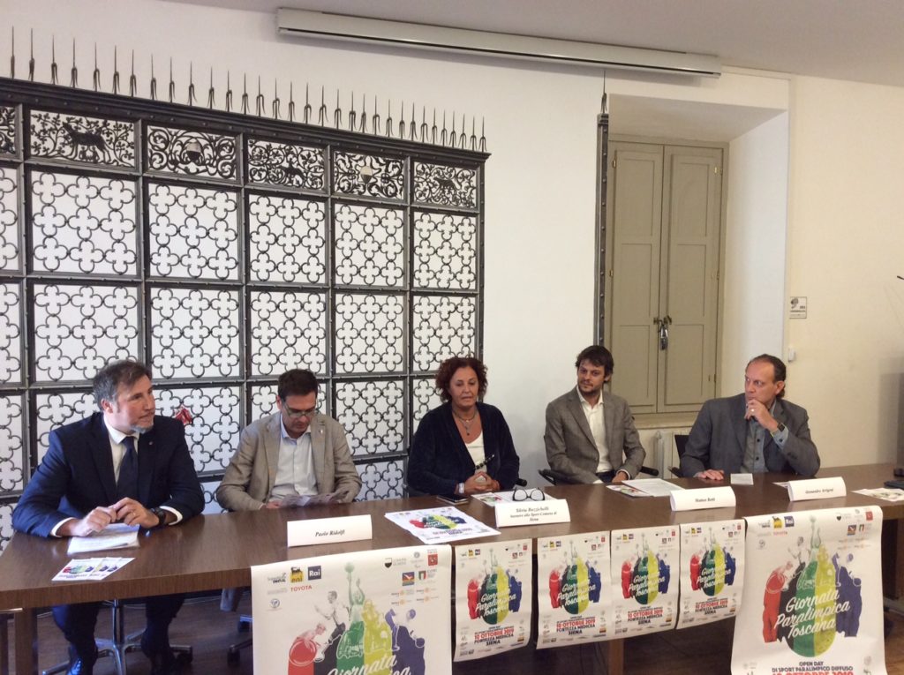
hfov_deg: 56.9
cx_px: 452
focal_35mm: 32
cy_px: 338
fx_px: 835
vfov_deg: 44.1
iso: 80
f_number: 2.4
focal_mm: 3.3
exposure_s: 1/25
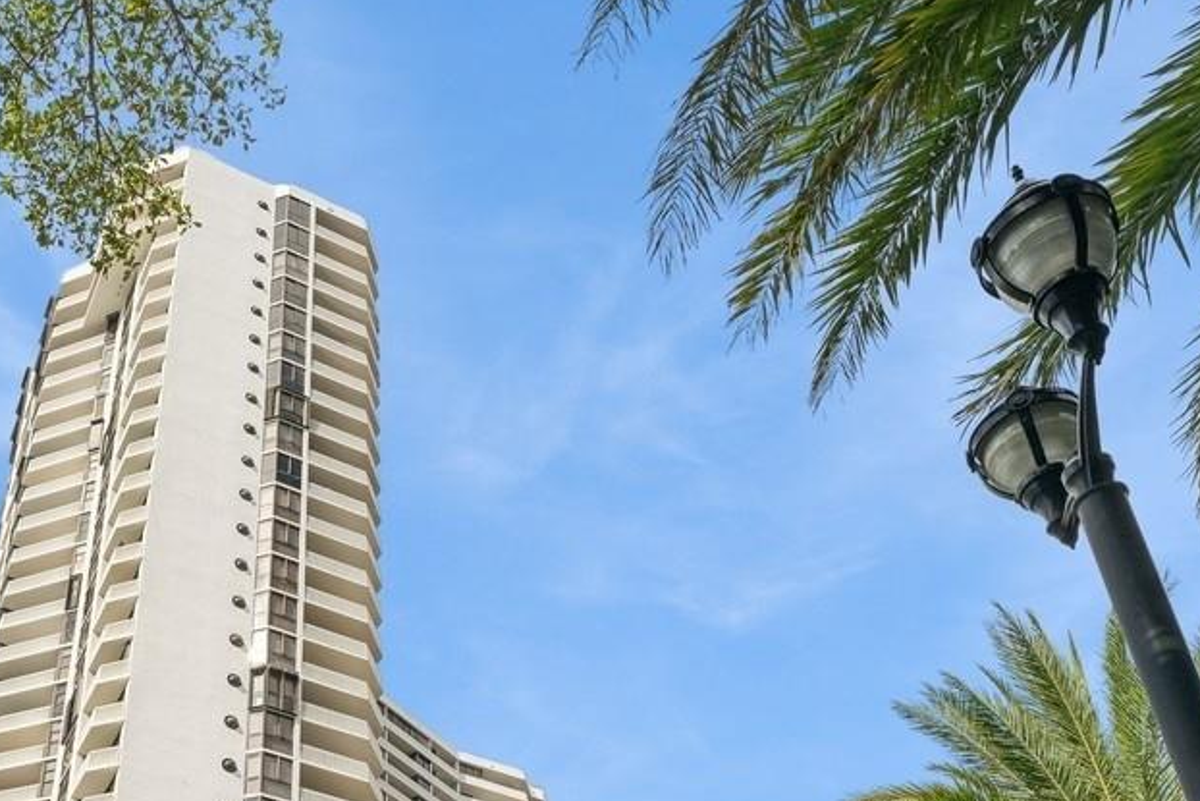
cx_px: 226
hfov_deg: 49.7
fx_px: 1200
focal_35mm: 36
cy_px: 918
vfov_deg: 31.8
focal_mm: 14
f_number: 9
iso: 250
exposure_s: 1/500
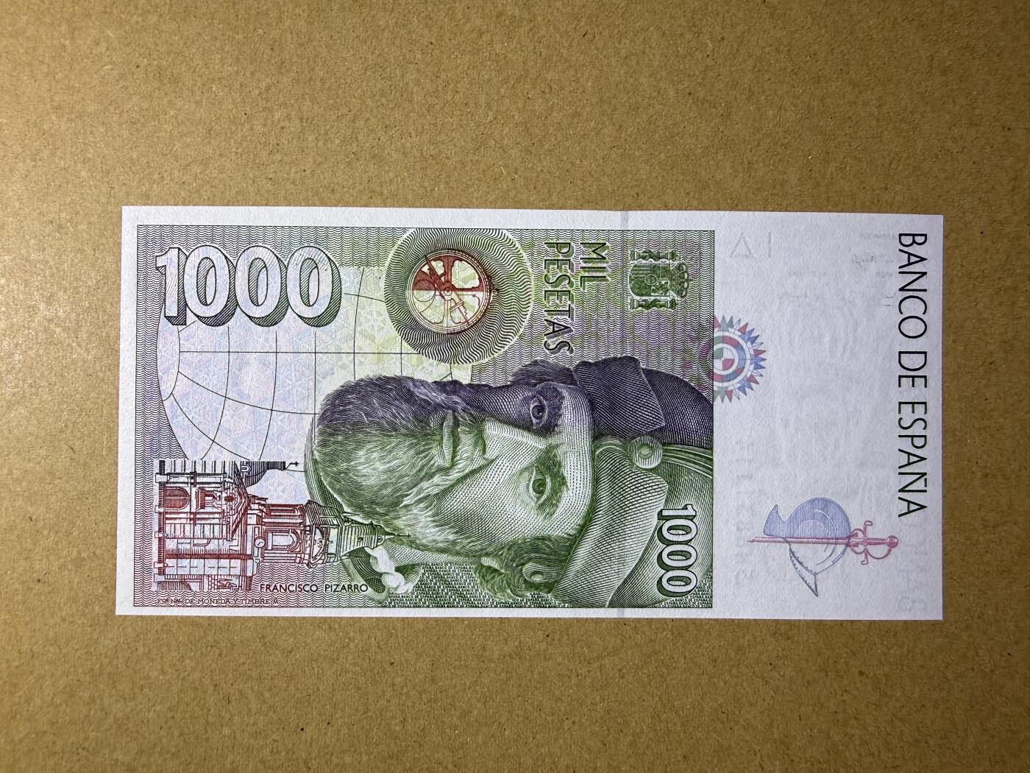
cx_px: 515
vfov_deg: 54.9
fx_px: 744
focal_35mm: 25
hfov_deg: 69.4
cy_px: 386
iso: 80
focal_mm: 2.22
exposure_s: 1/100
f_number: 2.2
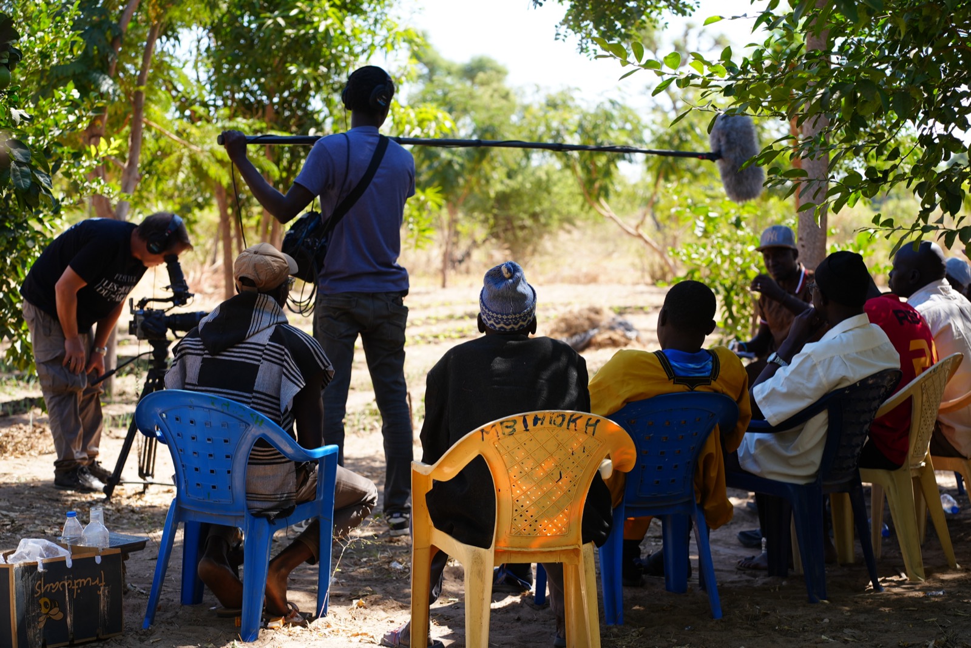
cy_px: 324
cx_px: 486
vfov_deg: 16.1
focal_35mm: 85
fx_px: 2293
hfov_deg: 23.9
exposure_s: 1/125
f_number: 5
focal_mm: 85
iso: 80
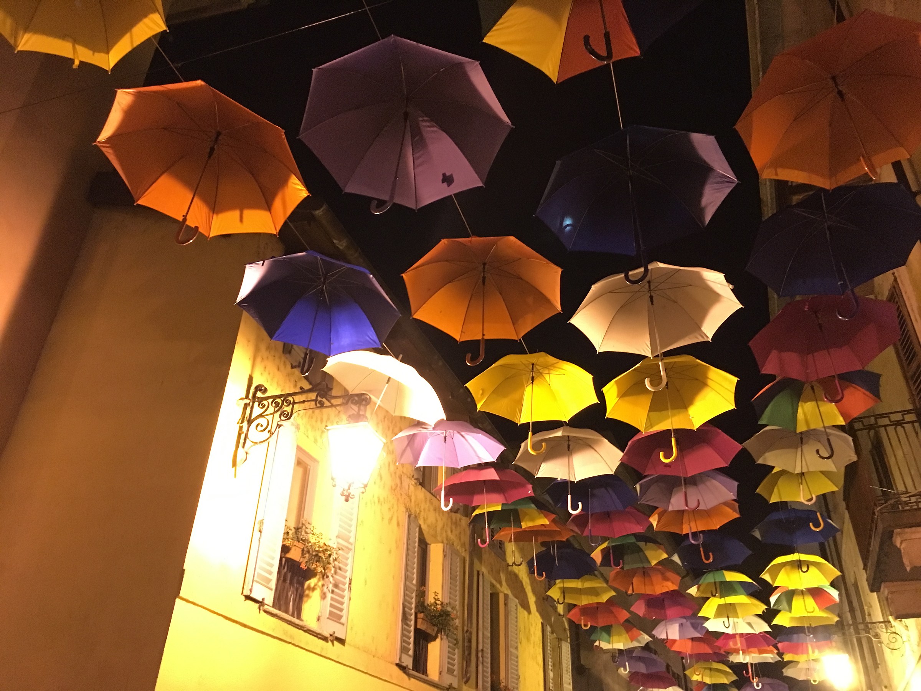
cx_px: 460
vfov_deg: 48.2
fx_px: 772
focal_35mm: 29
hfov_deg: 61.7
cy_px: 346
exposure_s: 1/17
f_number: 2.2
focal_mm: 4.15
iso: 640
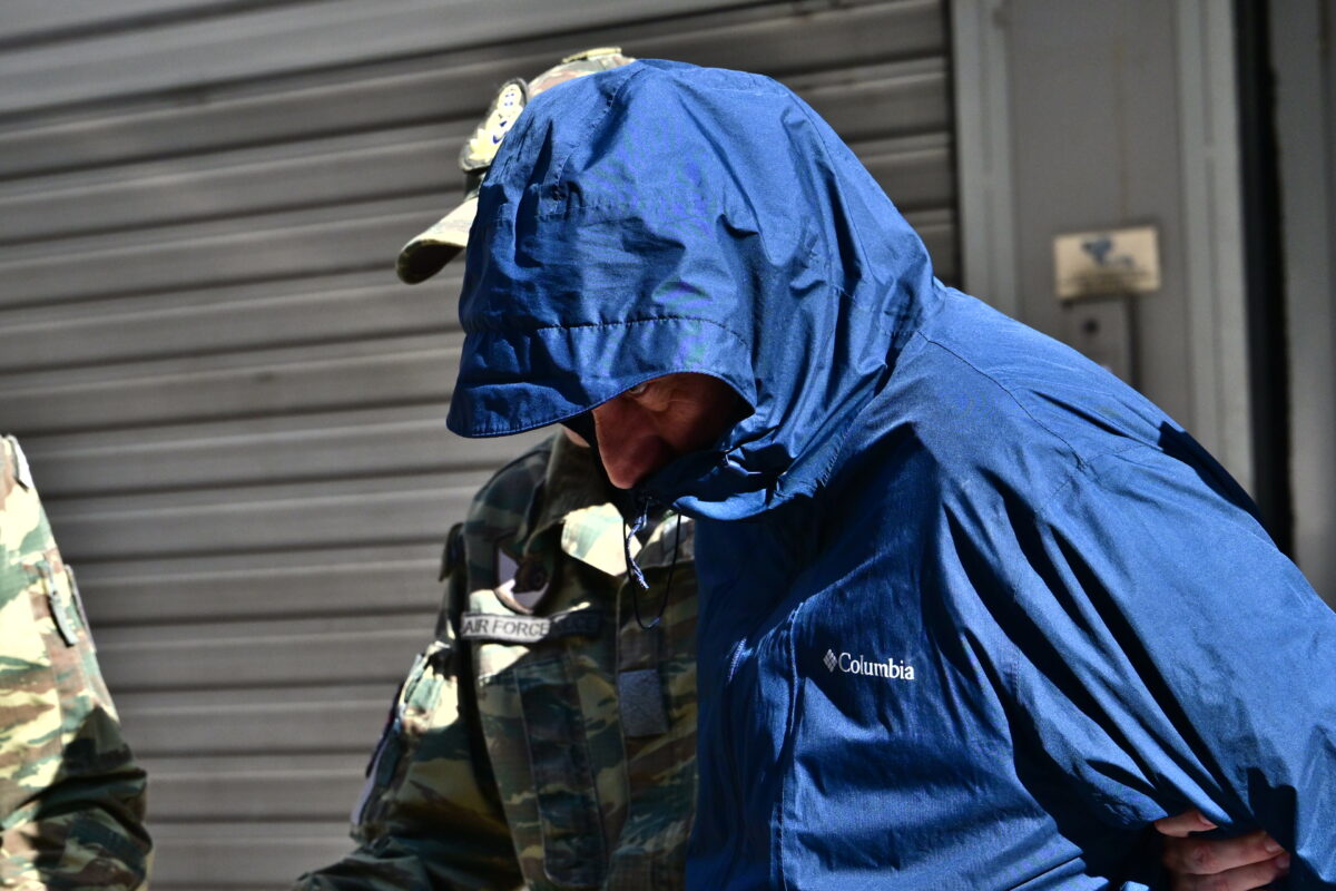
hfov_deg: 27.0
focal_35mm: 75
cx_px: 668
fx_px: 2783
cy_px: 446
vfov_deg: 18.2
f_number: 5.6
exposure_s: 1/2000
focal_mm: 75
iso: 1000
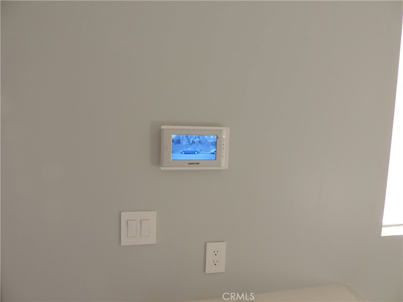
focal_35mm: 24
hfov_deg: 71.6
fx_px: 279
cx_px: 202
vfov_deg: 56.8
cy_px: 151
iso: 100
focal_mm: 4.3
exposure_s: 1/30
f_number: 3
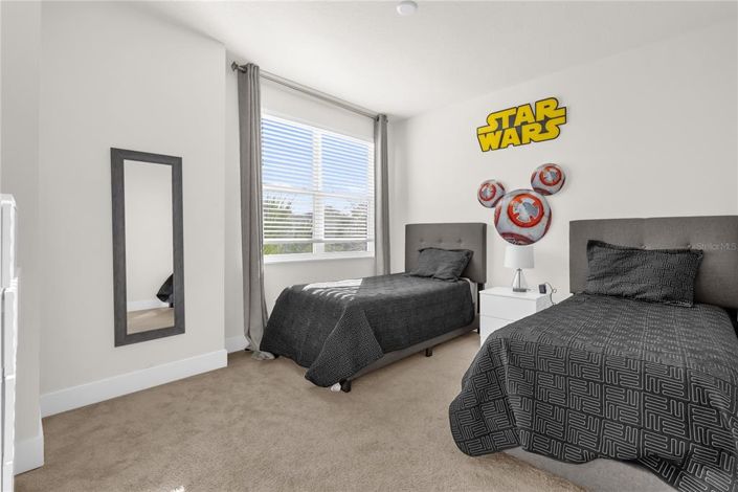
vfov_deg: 73.7
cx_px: 369
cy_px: 246
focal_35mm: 16
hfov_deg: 96.7
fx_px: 328
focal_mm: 16
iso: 1000
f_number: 7.1
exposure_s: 1/4000
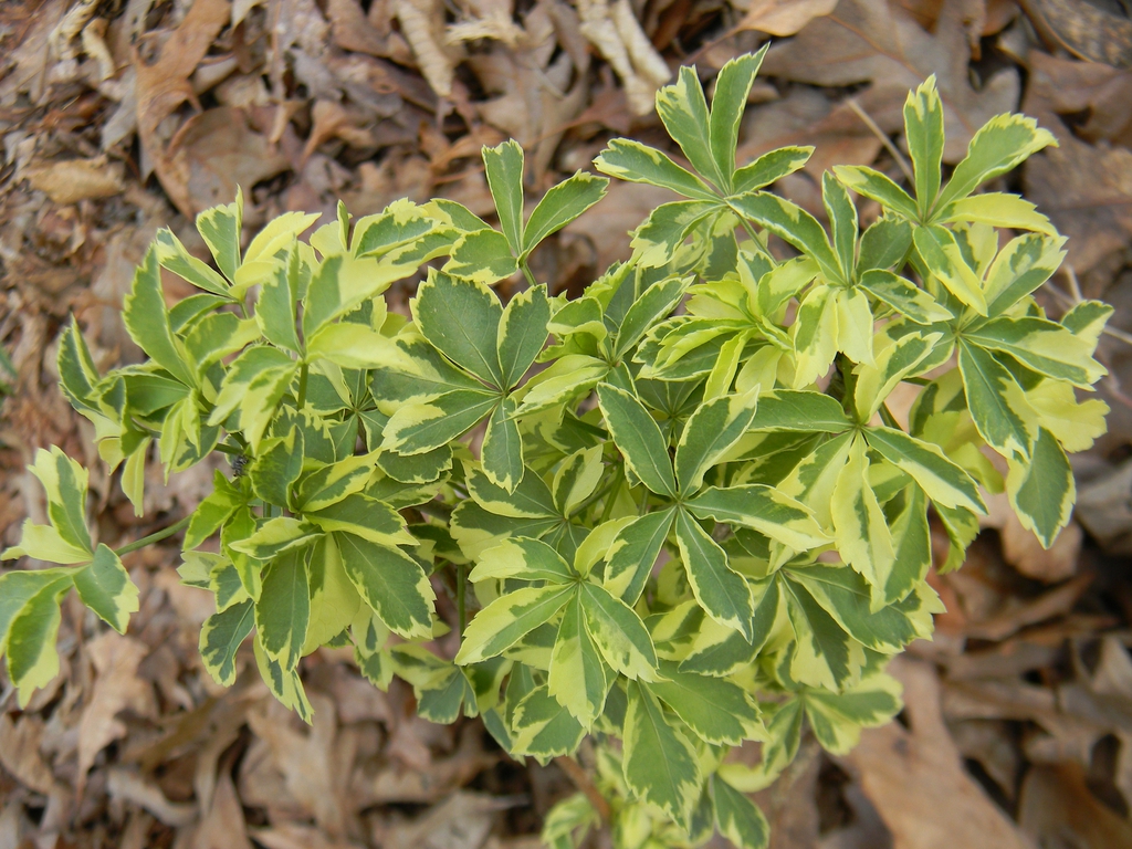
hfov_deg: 45.8
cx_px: 566
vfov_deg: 35.1
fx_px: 1341
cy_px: 424
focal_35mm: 41
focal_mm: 7.3
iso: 80
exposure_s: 1/160
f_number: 3.8
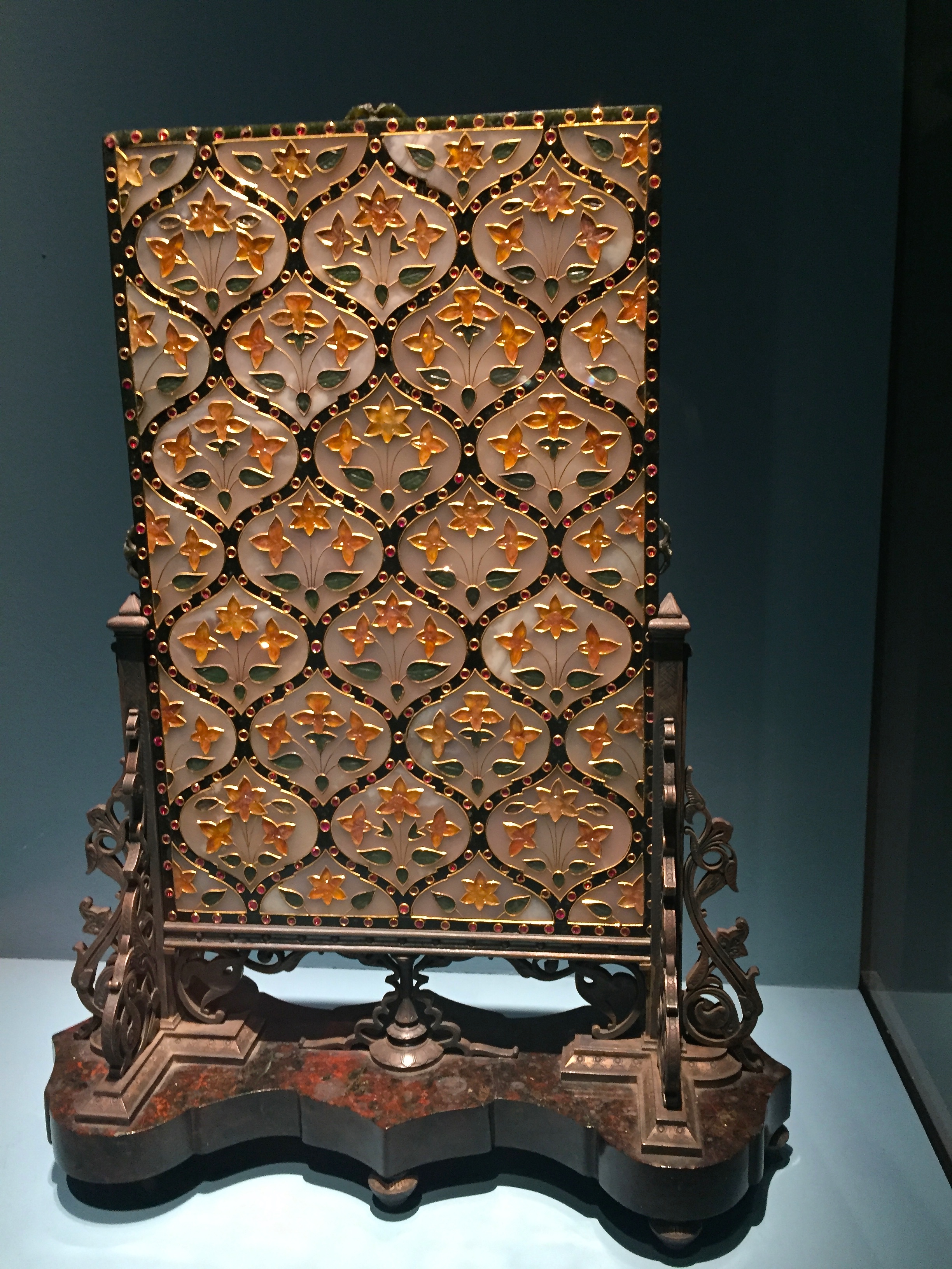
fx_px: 1063
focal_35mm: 29
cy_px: 634
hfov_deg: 48.2
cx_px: 476
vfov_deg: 61.7
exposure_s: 1/33
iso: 200
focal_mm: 4.15
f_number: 2.2
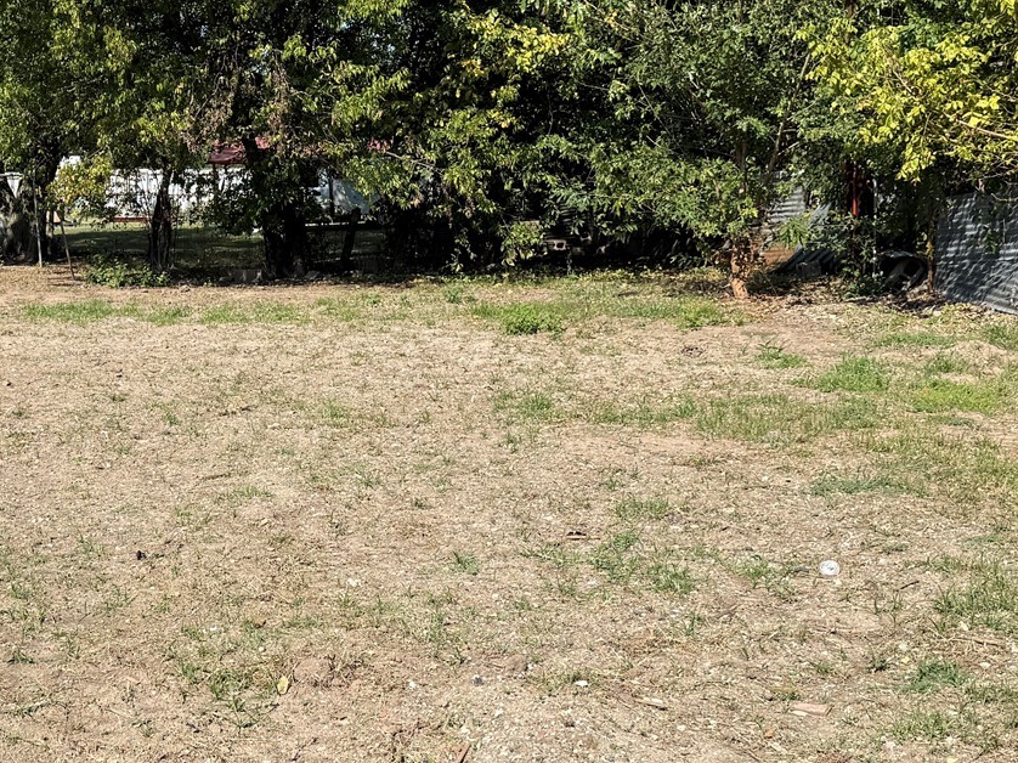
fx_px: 1617
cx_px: 185
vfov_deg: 26.5
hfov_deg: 33.8
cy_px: 426
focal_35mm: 55
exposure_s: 1/3425
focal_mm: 6.76
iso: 80
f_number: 1.78
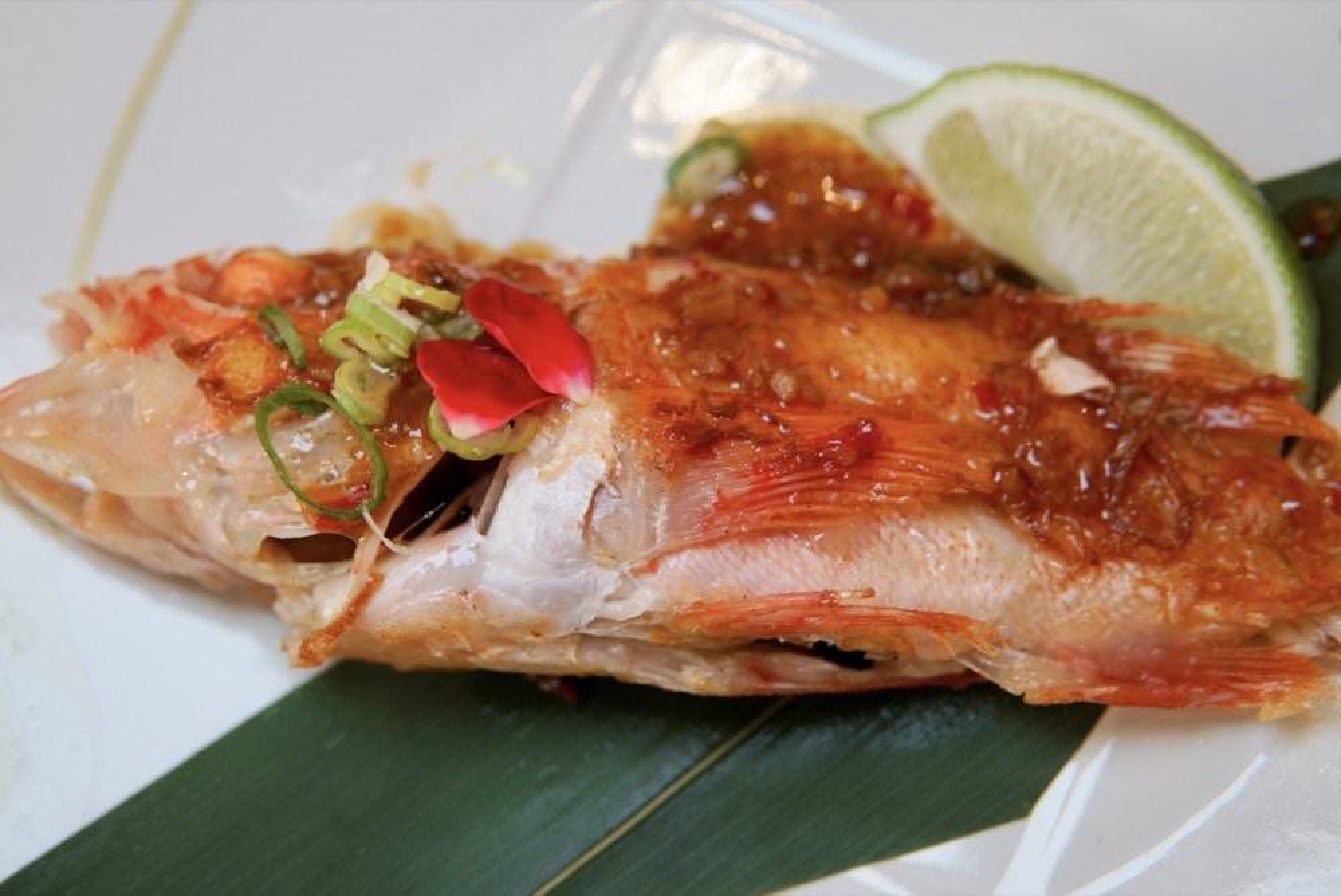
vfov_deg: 29.9
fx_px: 1677
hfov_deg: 43.6
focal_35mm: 45
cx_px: 670
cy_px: 448
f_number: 4
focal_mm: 30
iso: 250
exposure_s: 1/160
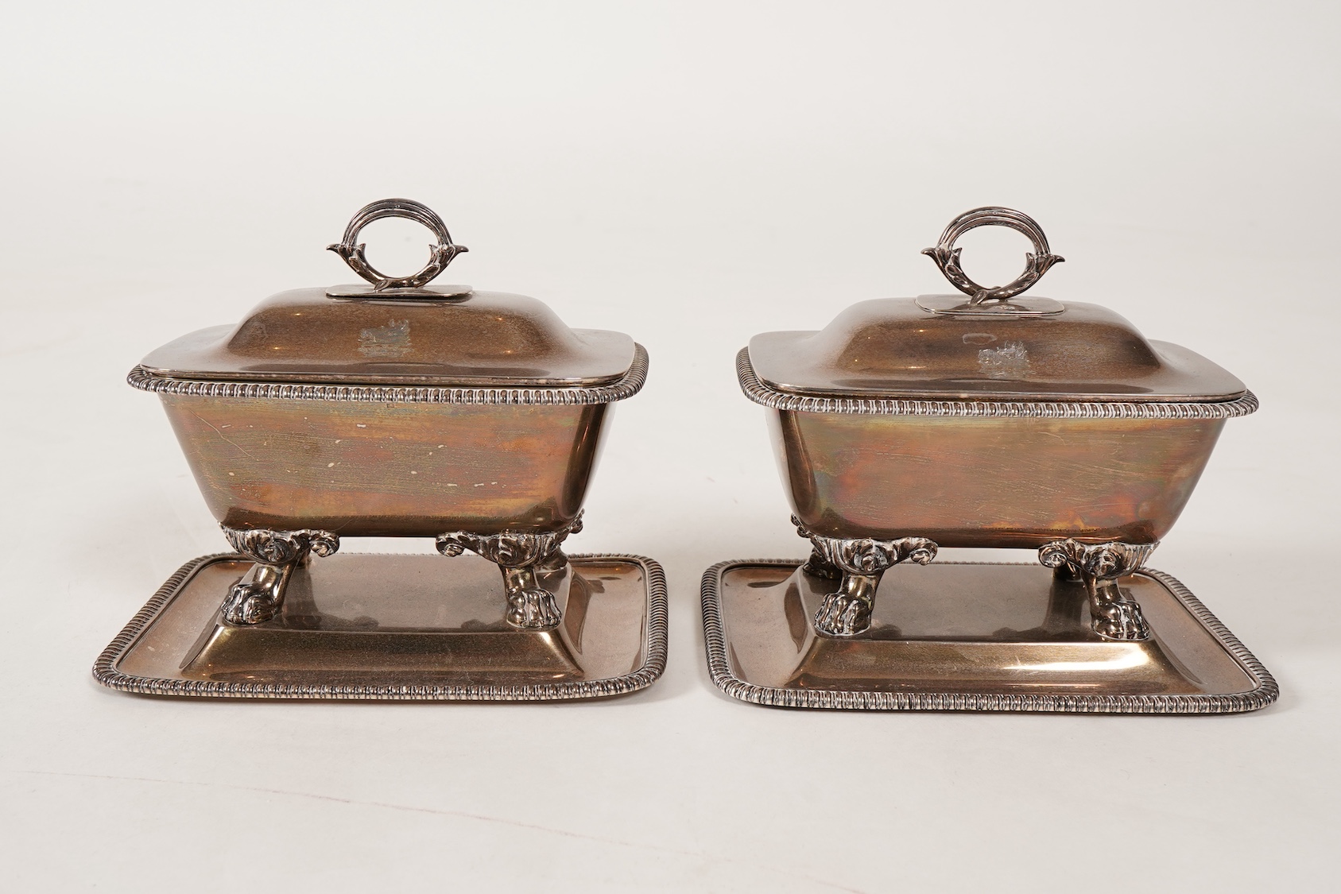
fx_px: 1676
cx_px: 670
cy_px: 447
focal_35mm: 45
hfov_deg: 43.6
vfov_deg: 29.9
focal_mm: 30
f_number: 16
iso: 400
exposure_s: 1/125
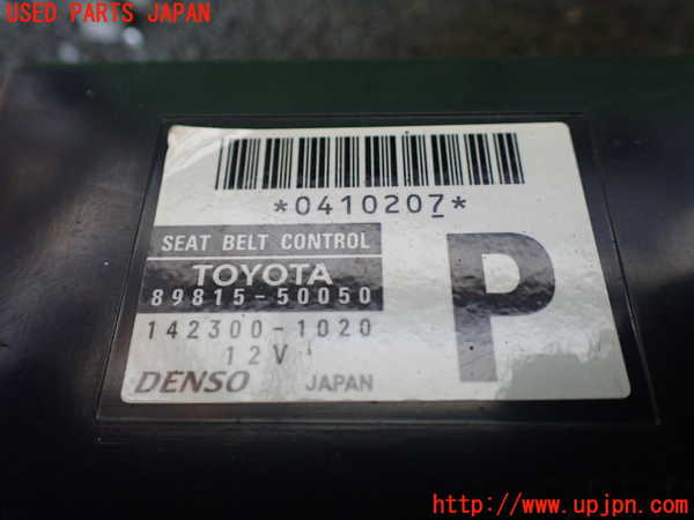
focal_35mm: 30
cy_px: 260
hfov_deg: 60.0
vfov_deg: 46.8
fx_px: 601
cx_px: 347
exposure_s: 1/125
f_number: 2.3
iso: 640
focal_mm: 5.4
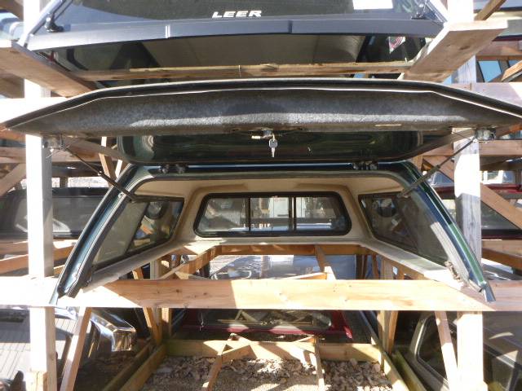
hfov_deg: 69.4
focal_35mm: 25
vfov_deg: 54.9
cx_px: 261
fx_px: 377
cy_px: 196
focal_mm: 4.5
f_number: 3.9
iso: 100
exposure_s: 1/80
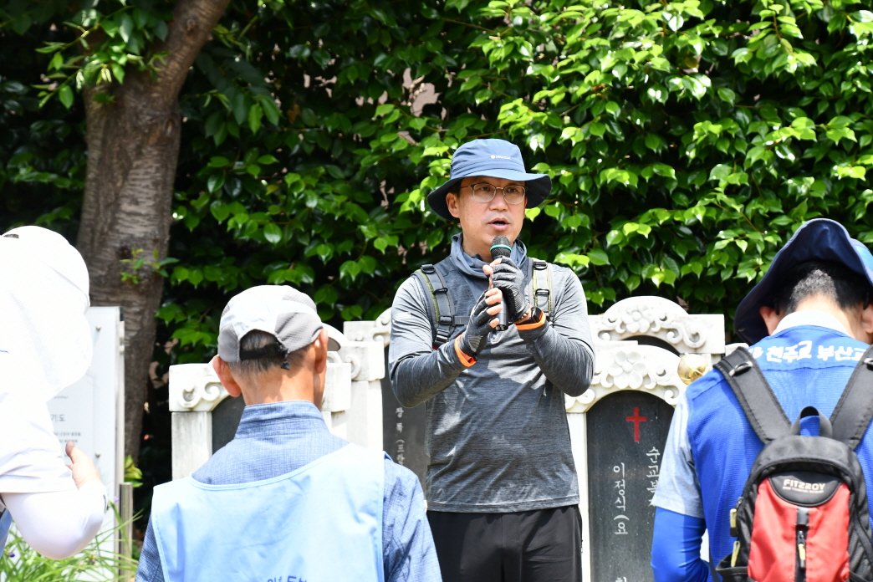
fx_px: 2716
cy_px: 291
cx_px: 436
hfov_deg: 18.3
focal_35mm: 112
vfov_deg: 12.2
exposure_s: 1/800
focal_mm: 75
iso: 800
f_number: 8
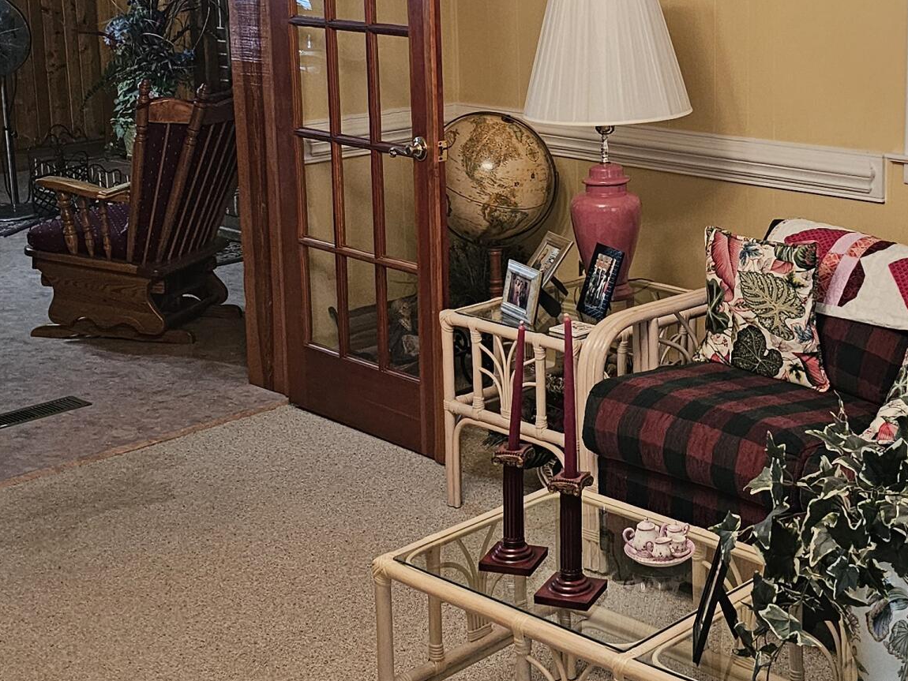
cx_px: 677
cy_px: 167
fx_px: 1574
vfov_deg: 24.2
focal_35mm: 60
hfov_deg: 31.6
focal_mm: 6.3
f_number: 1.7
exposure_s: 1/120
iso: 640
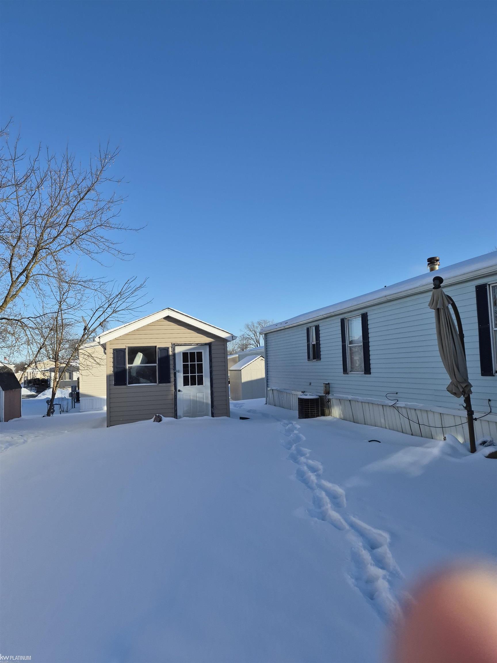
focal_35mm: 23
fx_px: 440
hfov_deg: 58.9
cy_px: 332
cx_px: 248
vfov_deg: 73.9
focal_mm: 5.4
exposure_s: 1/4320
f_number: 1.8
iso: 80
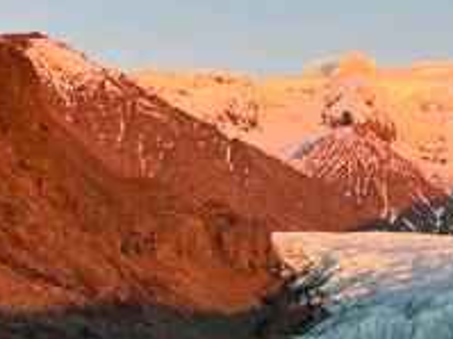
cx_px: 758
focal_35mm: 94
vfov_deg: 15.2
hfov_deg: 17.7
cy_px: -64
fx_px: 1229
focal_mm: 5.7
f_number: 1.5
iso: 50
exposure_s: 1/384
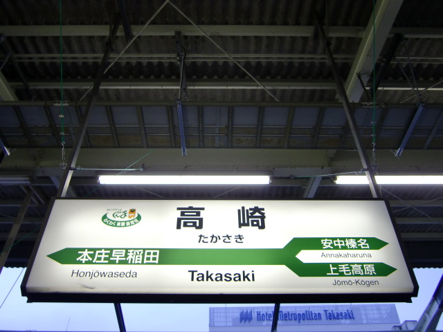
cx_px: 222
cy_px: 166
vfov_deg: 42.9
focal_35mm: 33
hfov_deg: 55.4
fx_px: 422
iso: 80
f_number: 2.7
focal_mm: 5.8
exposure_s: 1/60
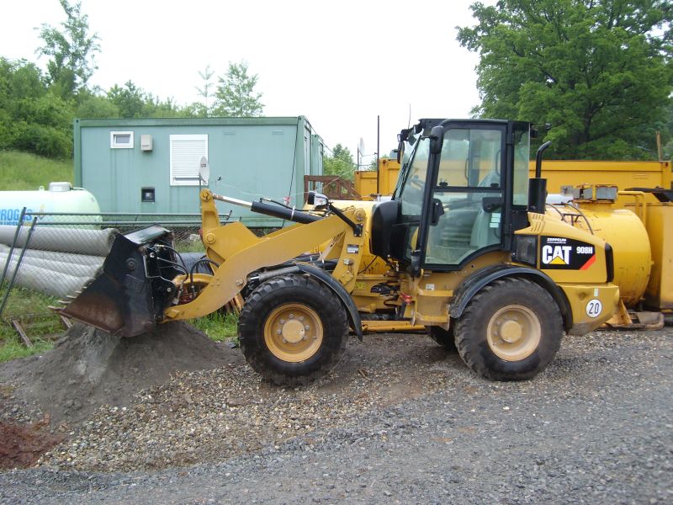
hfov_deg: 52.6
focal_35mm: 35
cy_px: 252
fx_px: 680
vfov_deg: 40.7
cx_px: 336
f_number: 2.8
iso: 50
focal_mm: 5.8
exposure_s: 1/80
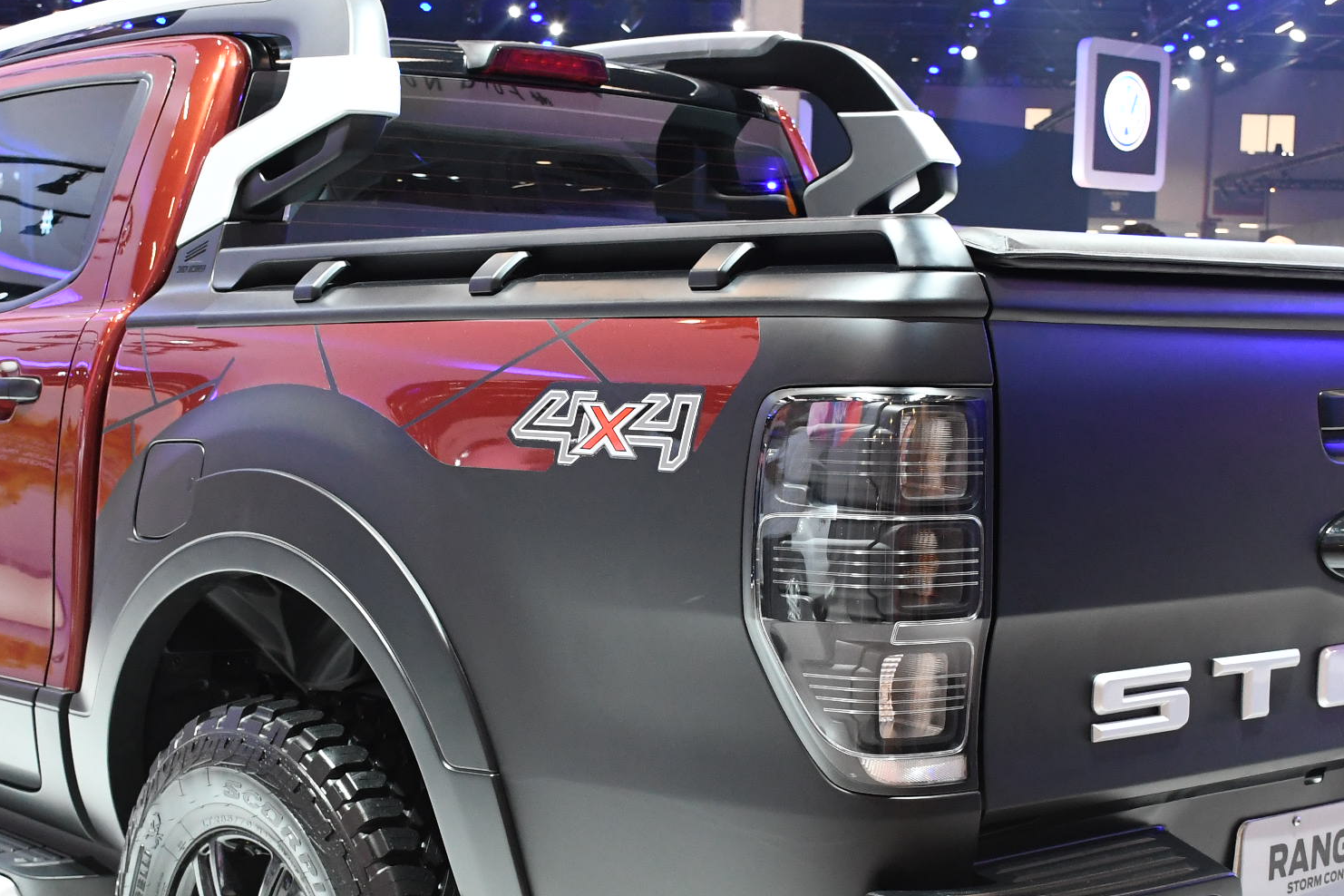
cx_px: 590
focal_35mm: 62
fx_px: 2314
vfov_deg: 21.8
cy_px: 606
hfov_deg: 32.3
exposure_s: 1/100
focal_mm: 22
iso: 2000
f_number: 5
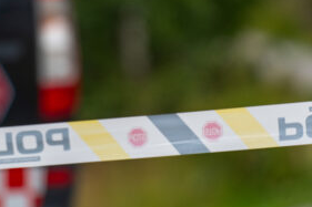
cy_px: 64
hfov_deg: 4.5
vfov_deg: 3.0
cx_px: 152
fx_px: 4001
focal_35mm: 462
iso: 250
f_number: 2.8
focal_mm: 180
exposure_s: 1/800
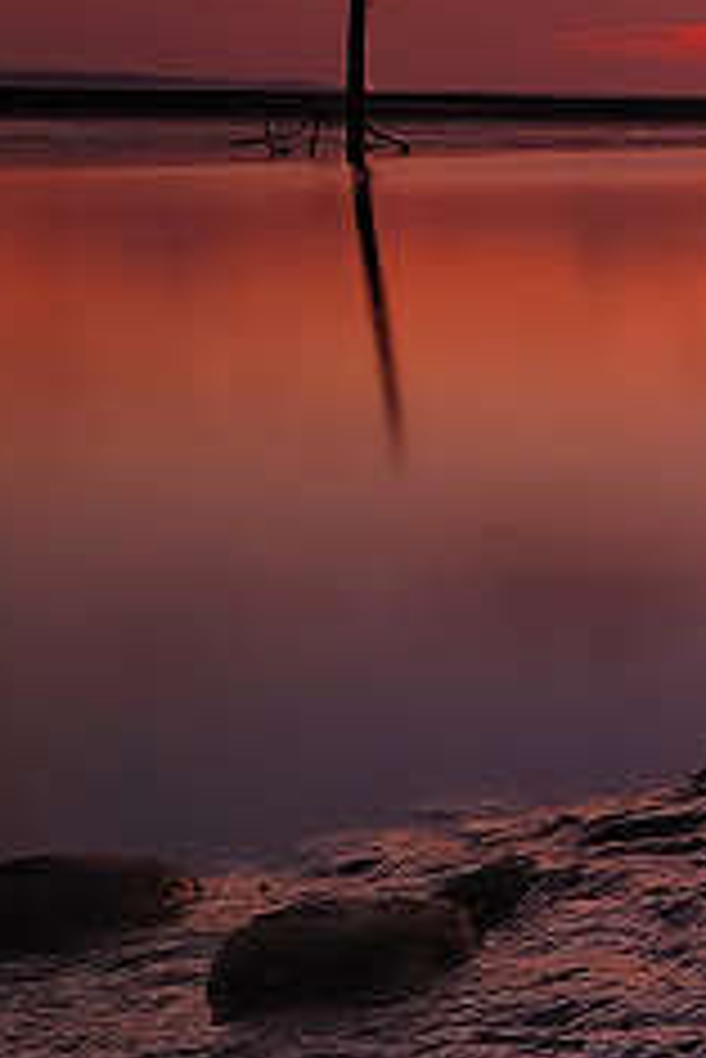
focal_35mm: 69
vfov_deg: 29.2
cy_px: 428
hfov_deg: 14.4
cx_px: 1610
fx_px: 2027
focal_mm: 12
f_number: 8
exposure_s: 25
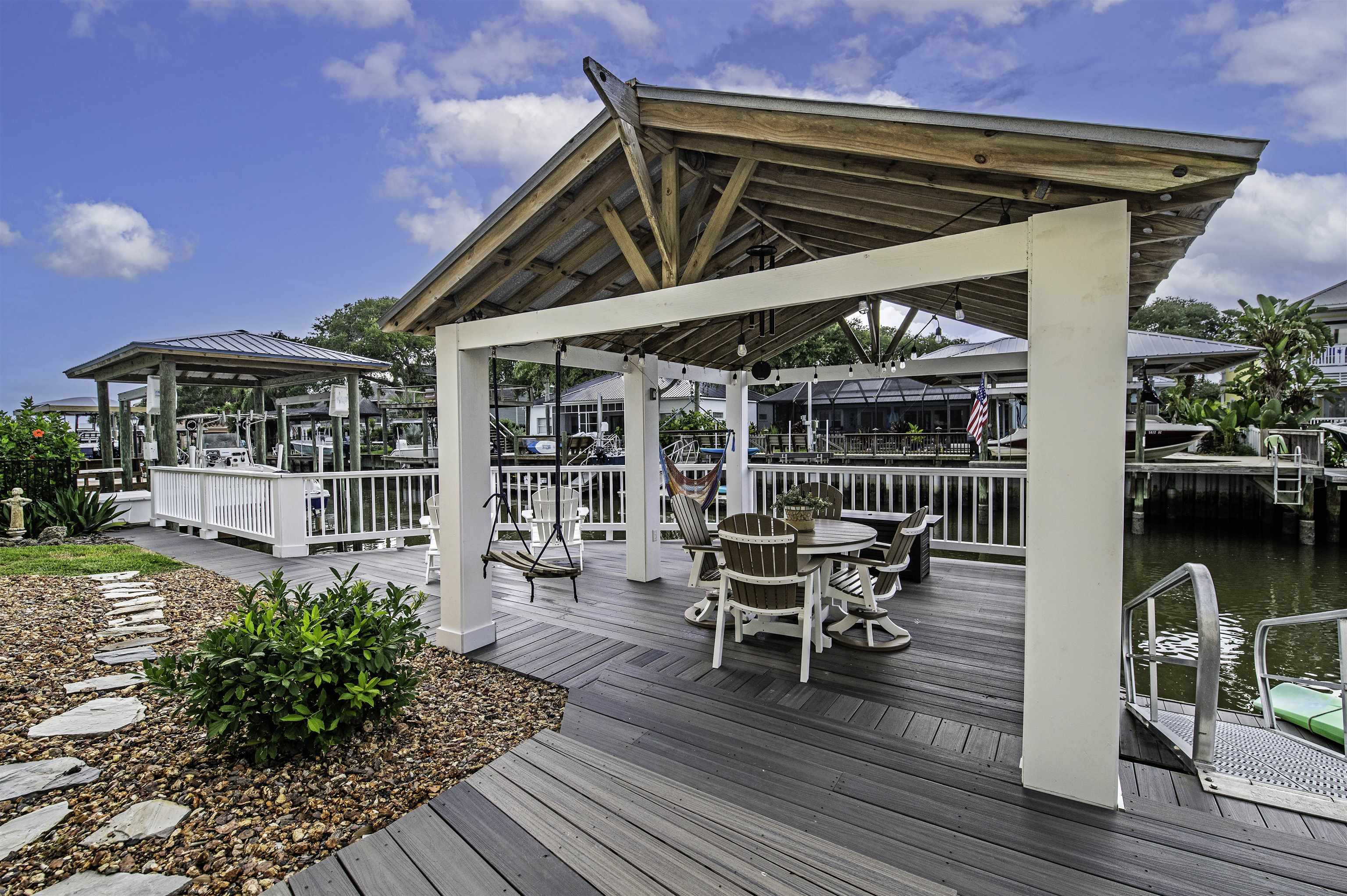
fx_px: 561
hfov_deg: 100.4
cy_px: 448
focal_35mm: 15
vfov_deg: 77.2
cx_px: 674
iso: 320
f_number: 5.6
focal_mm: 15
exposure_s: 1/500
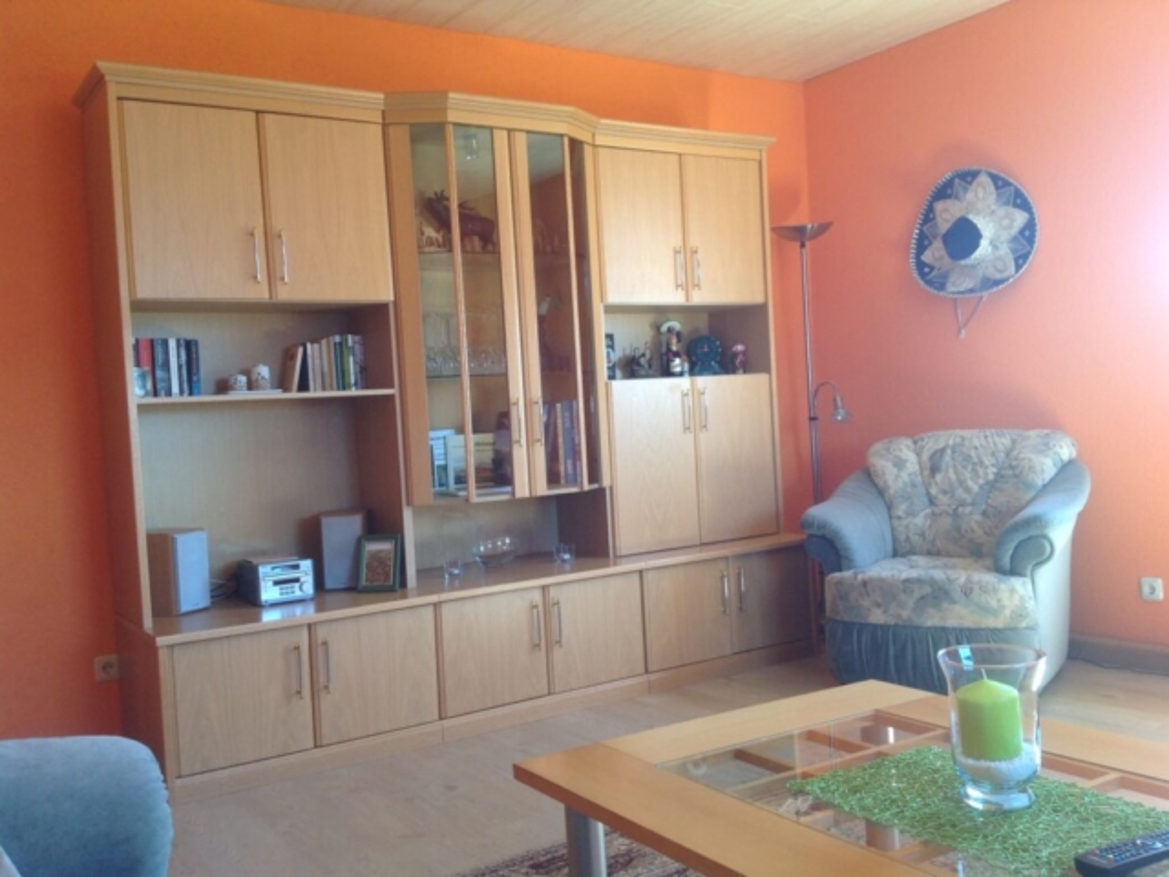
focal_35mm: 35
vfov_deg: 40.7
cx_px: 584
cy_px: 438
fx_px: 1182
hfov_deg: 52.6
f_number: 2.4
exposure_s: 1/30
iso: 64
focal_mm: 4.28
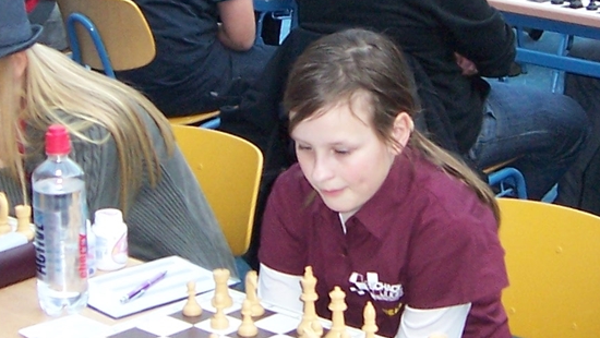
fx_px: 1815
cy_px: 32
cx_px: 379
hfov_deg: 18.7
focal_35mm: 114
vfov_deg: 10.6
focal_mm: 6
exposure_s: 1/60
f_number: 3
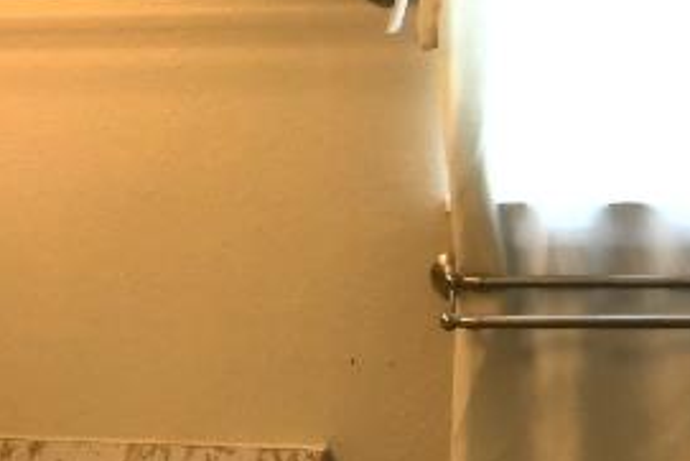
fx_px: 2013
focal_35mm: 105
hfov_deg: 18.8
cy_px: 199
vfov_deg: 13.1
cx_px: -28
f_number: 22
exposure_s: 1/10
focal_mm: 13
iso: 1250
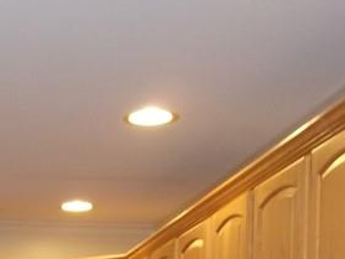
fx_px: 986
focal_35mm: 99
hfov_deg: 18.3
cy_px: 419
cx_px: -120
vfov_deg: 13.8
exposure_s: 1/34
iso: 200
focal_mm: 4.9
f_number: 3
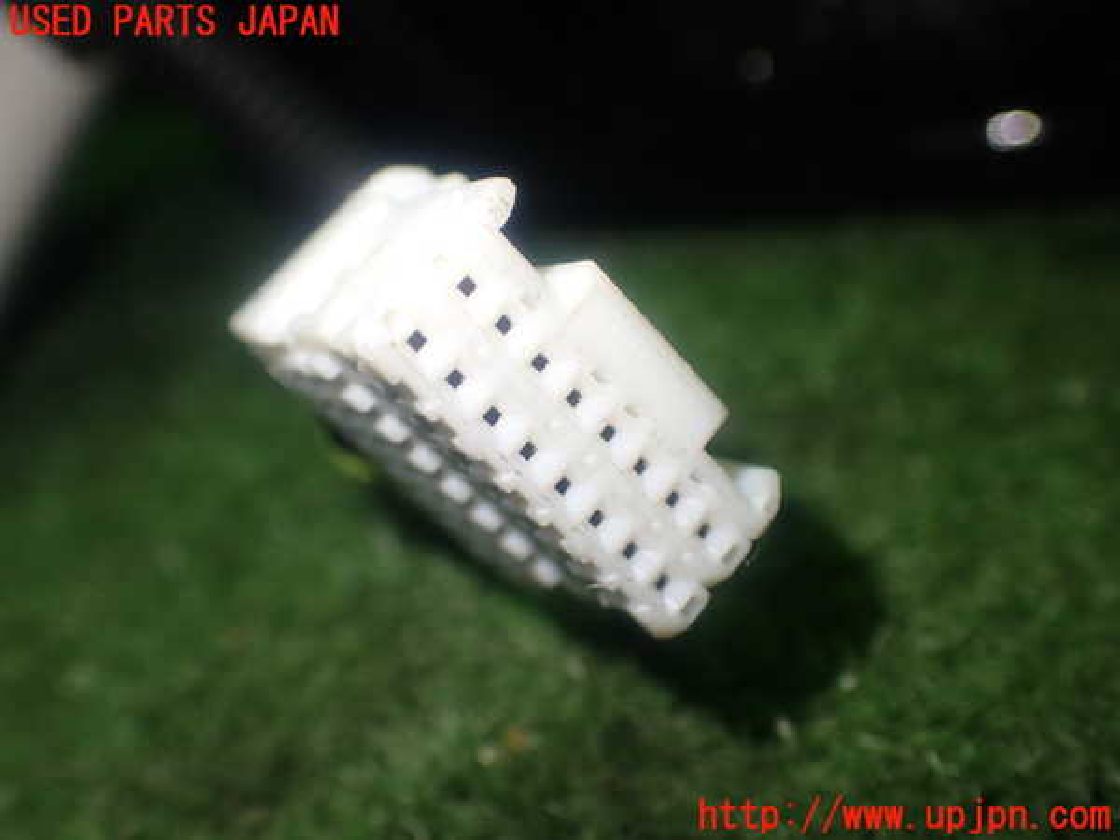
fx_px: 1229
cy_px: 420
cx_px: 560
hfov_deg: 49.0
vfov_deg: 37.7
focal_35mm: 38
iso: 200
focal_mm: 6.83
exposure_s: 1/80
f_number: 2.7
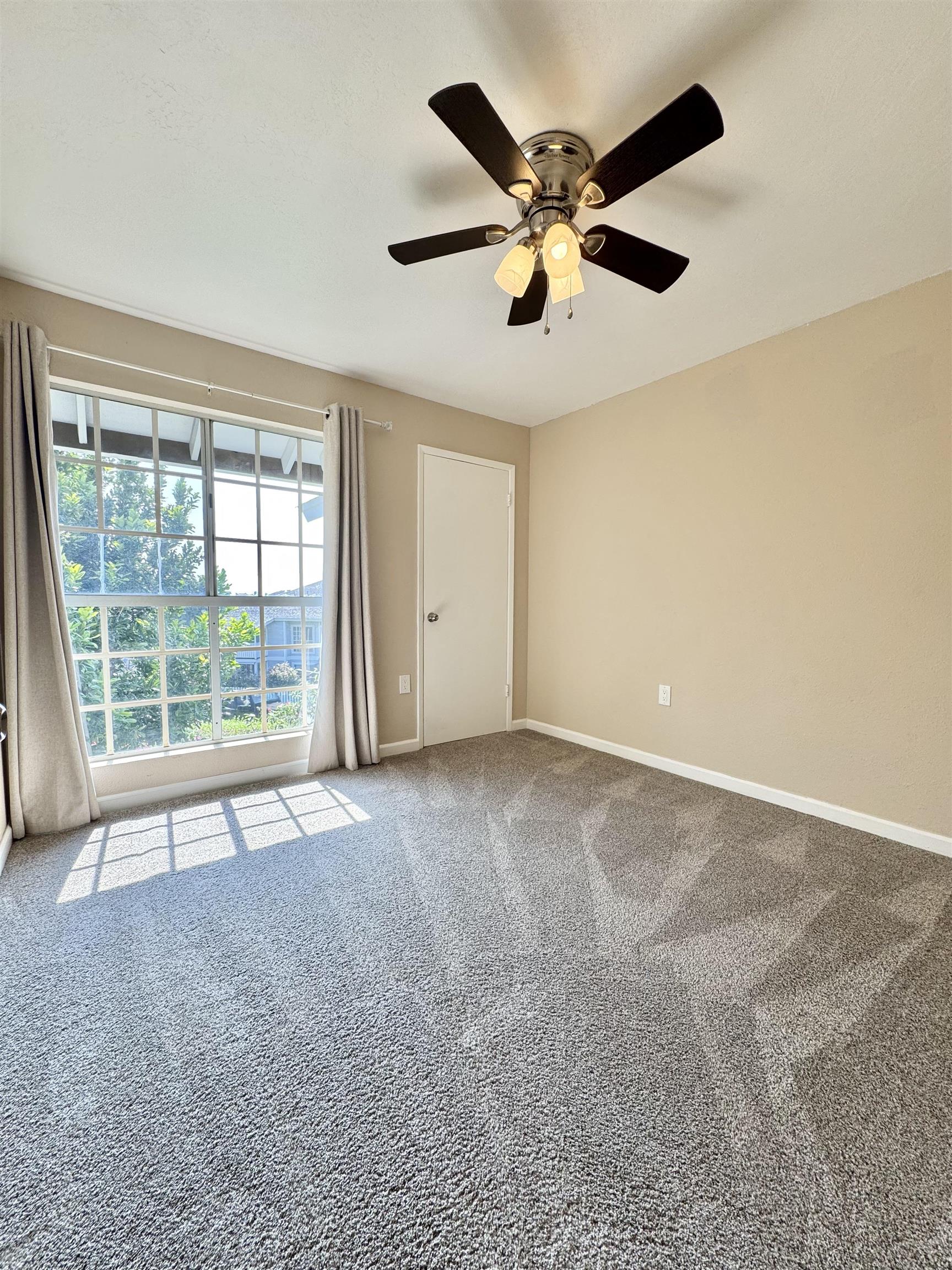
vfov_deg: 102.1
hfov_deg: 85.7
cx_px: 476
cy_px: 635
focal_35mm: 14
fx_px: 513
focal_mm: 2.22
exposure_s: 1/141
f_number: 2.2
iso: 40
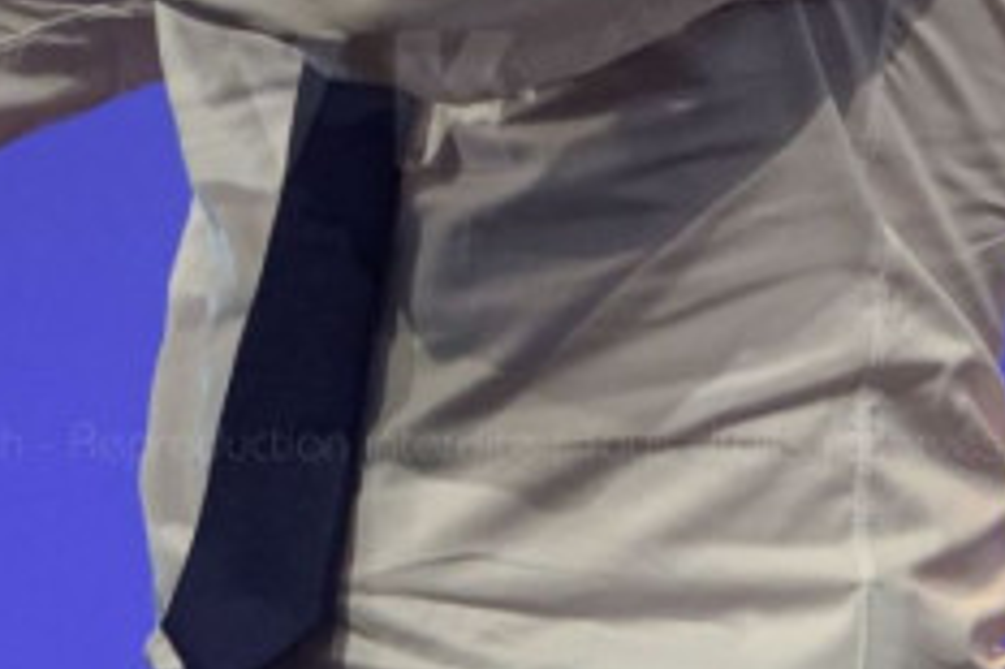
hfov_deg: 2.9
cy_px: -423
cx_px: 367
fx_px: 20085
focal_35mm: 720
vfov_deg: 1.9
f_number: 5.6
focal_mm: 140
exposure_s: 1/320
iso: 1000
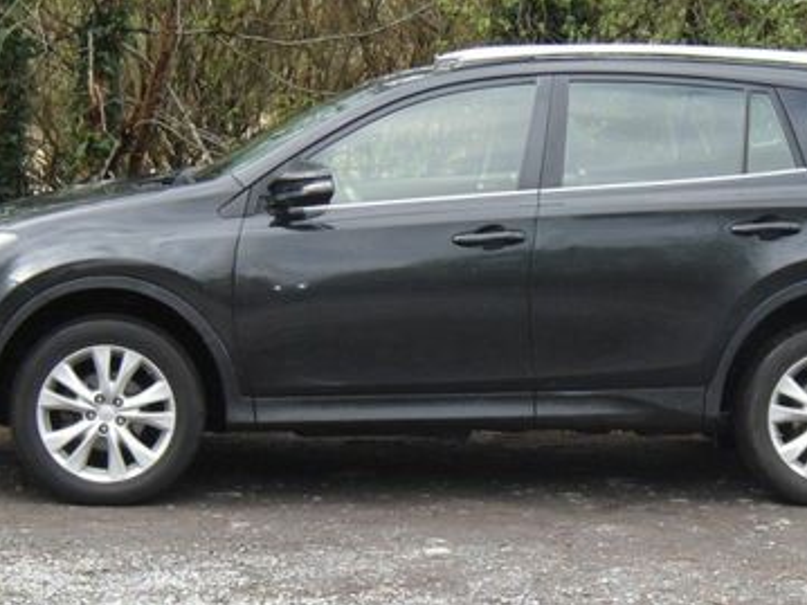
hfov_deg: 16.8
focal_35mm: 117
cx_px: 474
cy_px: 360
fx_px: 2727
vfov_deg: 12.6
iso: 100
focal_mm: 12.5
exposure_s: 1/159
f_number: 4.9
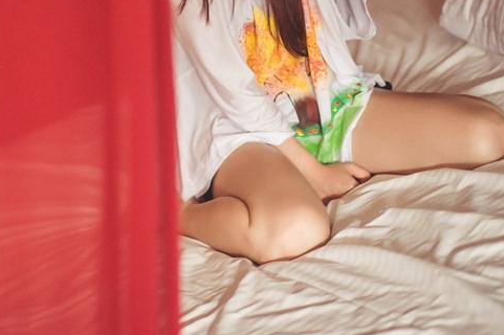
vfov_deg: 13.0
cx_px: 143
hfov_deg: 19.5
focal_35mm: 104
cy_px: 41
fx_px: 1455
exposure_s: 1/200
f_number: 1.6
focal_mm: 50
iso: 1250
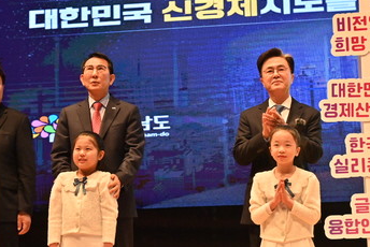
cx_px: 175
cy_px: 114
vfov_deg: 12.7
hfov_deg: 18.9
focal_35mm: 108
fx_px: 1111
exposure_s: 1/200
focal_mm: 62
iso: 1000
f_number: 5
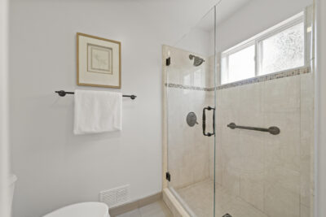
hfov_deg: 112.6
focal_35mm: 12
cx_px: 163
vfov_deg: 90.1
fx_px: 109
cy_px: 108
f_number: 8
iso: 1000
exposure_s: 1/15
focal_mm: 12
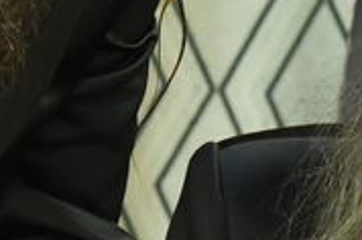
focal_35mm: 457
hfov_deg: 4.5
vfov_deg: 3.0
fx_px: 4587
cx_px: 281
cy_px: -23
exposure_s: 1/250
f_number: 4.5
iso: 4000
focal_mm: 58
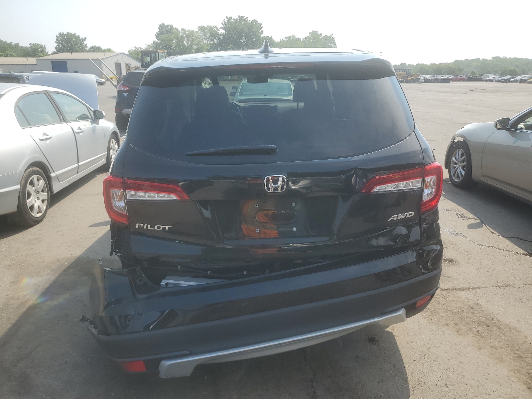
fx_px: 400
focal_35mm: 26
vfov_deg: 53.1
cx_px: 266
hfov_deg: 67.3
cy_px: 200
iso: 50
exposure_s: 1/2000
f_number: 1.5
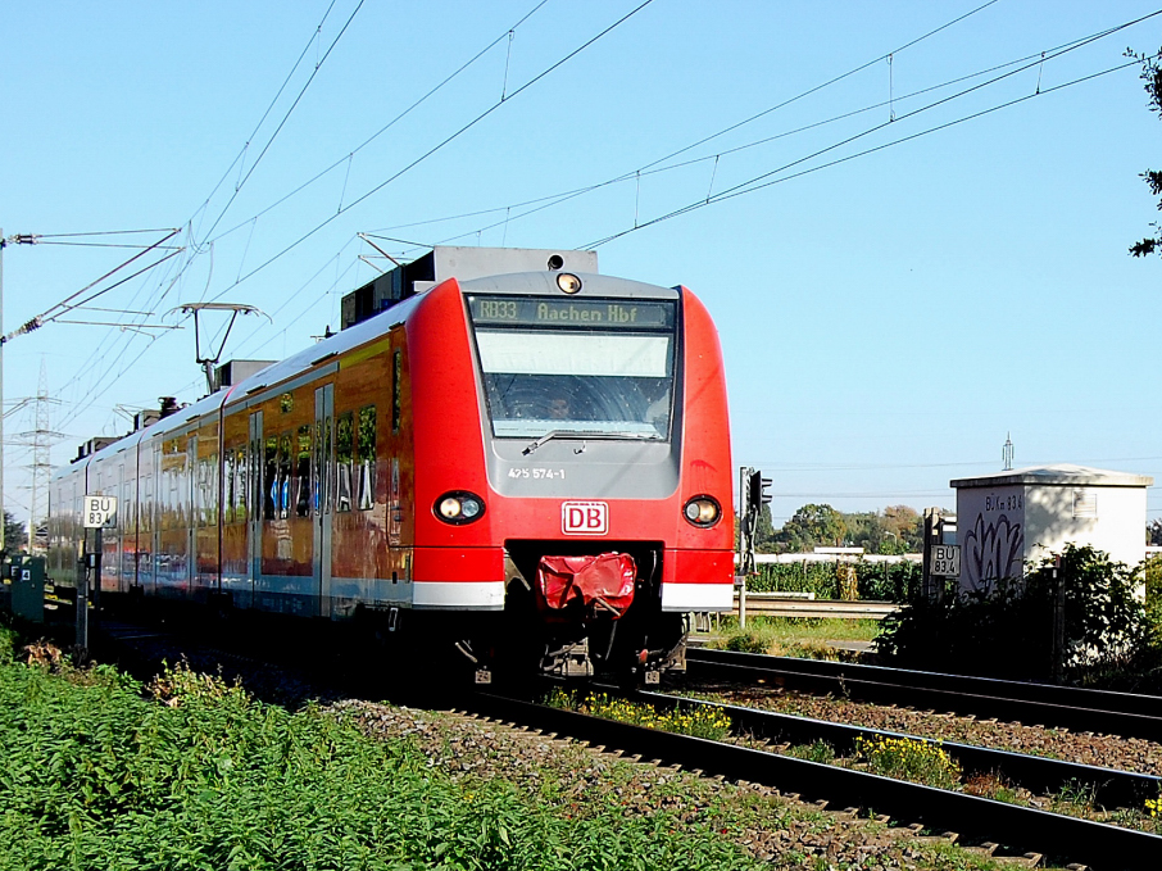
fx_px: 2081
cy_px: 434
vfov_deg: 23.6
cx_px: 527
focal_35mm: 62
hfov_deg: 31.2
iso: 400
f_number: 7.1
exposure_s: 1/640
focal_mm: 38
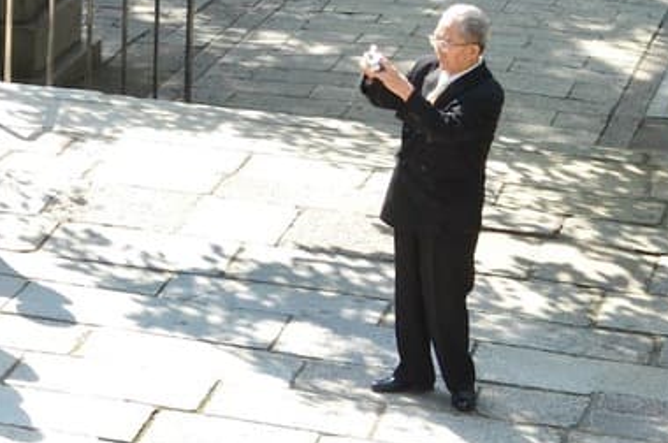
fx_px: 3371
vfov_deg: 7.4
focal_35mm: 182
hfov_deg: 10.8
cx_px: -380
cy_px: -258
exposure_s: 1/400
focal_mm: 32
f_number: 5.6
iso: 800
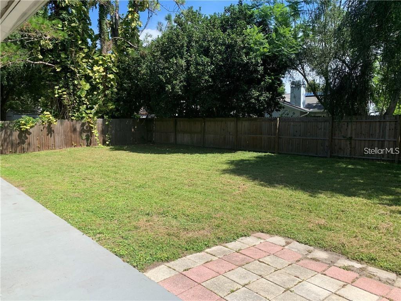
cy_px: 150
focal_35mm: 26
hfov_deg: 67.3
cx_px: 200
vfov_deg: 53.1
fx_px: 301
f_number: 1.8
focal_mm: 4.25
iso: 25
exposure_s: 1/1350
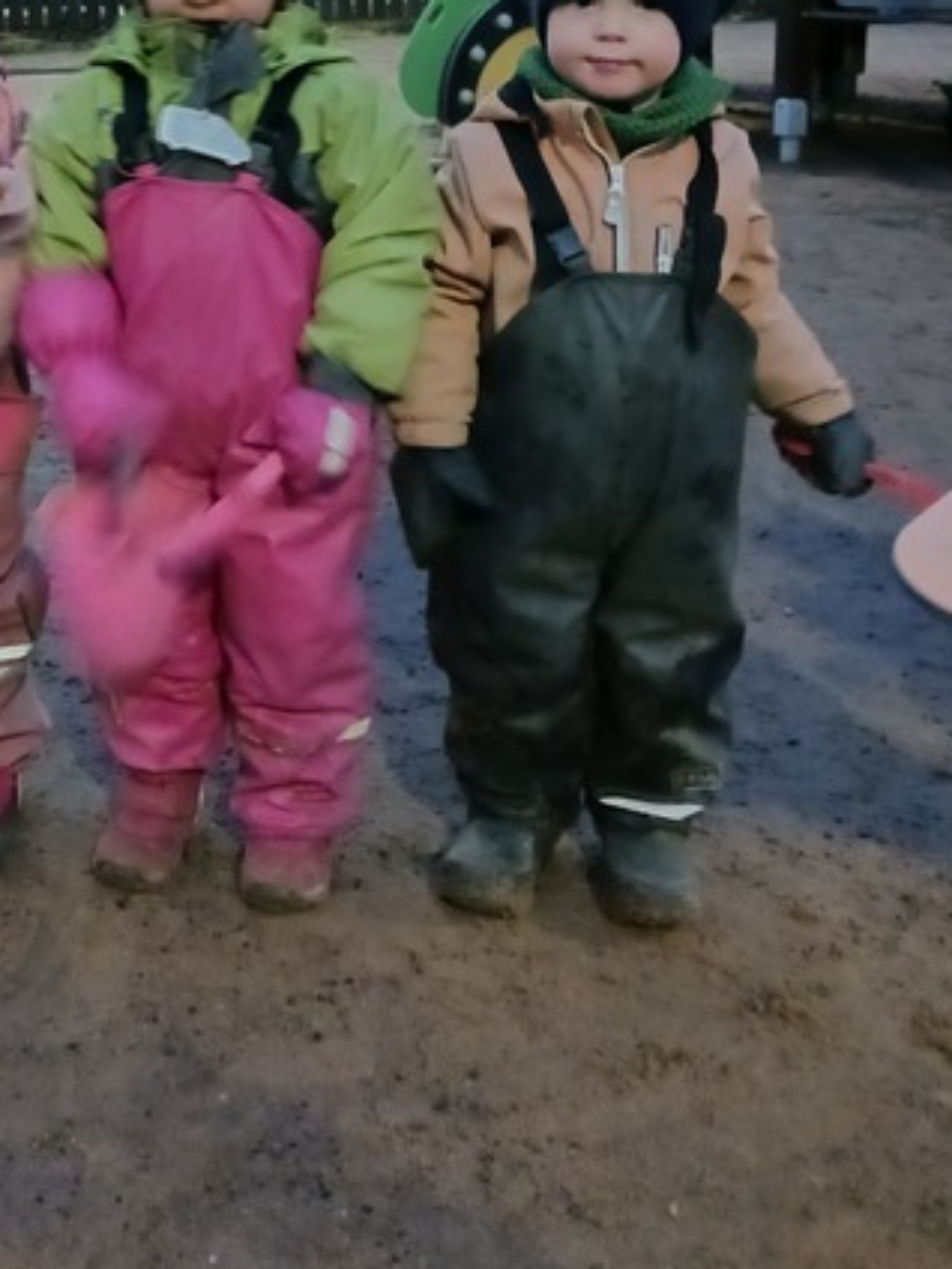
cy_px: 153
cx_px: 69
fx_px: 1870
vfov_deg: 35.5
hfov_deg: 27.4
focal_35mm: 51
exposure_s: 1/10
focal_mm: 4
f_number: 1.8
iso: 2500
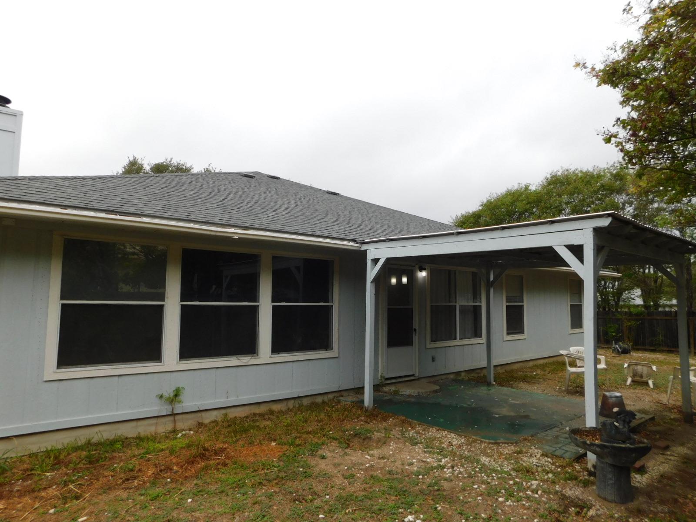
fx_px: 462
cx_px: 348
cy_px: 261
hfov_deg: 73.9
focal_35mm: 23
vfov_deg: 58.9
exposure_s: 1/500
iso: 125
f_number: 3
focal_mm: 4
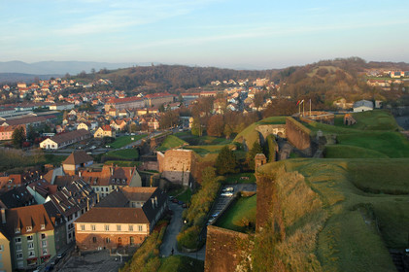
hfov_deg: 51.3
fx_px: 426
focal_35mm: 38
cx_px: 204
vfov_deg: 35.4
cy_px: 136
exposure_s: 1/125
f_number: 6.3
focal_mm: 25
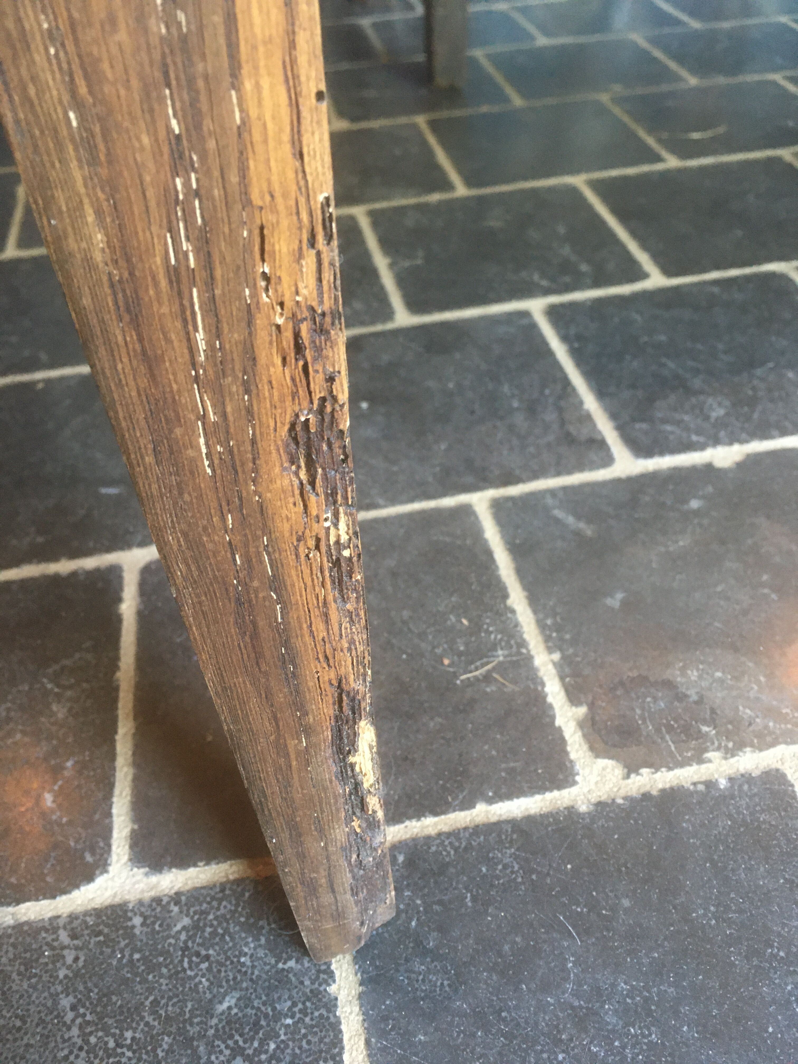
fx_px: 891
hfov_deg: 48.2
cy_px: 532
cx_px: 399
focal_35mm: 29
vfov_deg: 61.7
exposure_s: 1/33
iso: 200
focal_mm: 4.15
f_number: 2.2
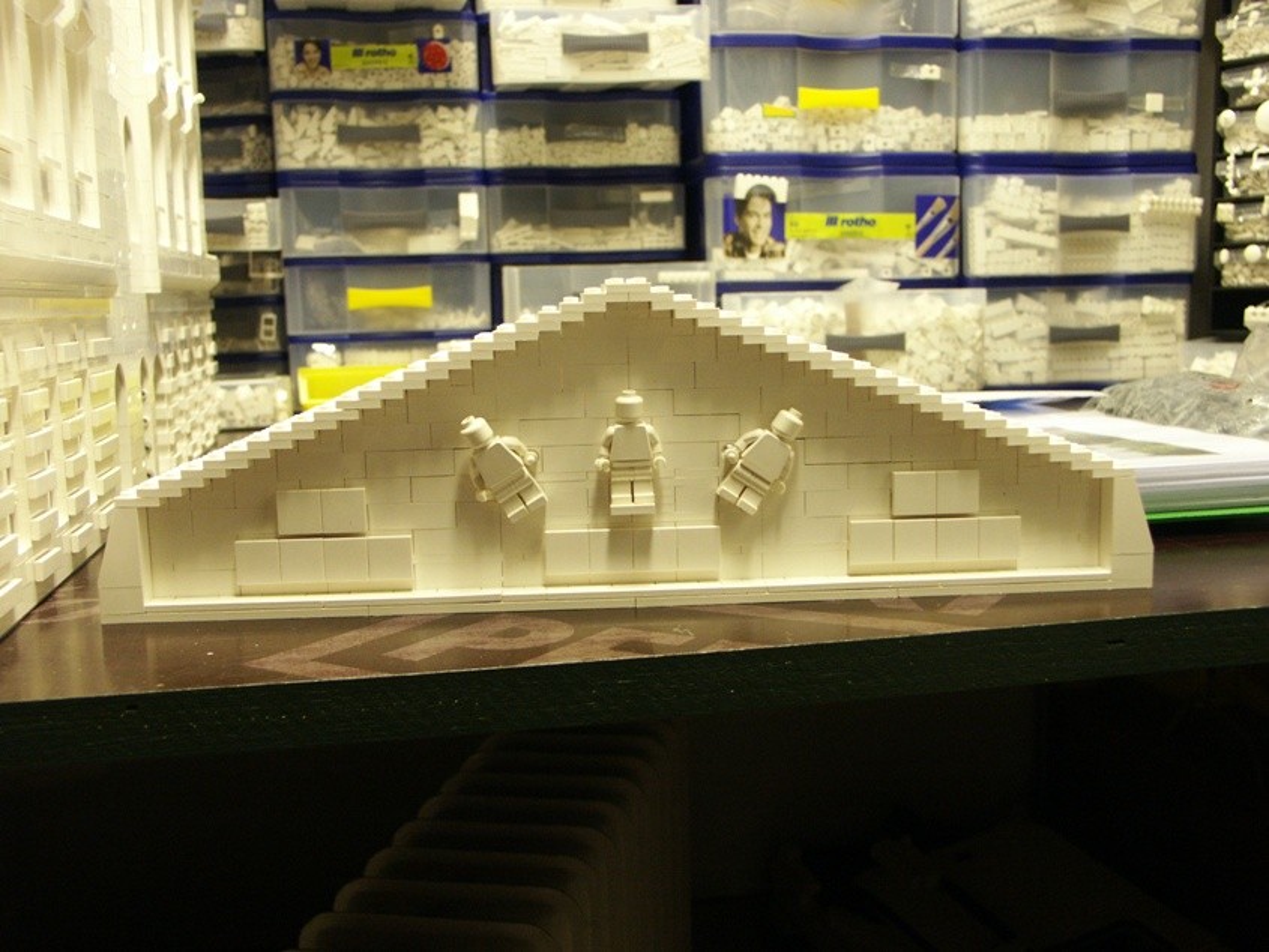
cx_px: 634
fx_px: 1320
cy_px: 476
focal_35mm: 36
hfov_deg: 51.3
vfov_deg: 39.7
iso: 200
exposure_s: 1/15
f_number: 2.8
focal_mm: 9.35
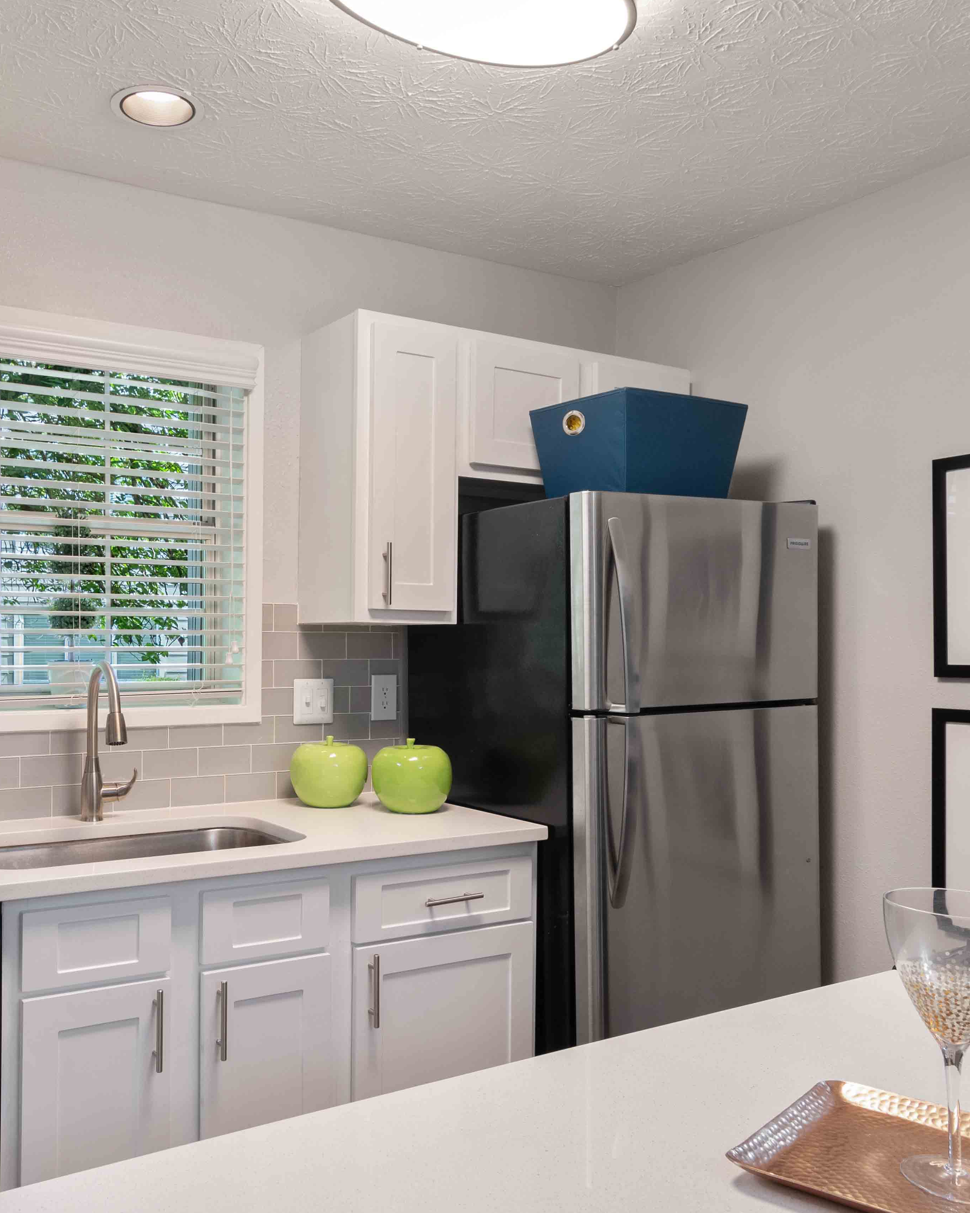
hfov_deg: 49.2
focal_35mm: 29
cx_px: 336
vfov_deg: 60.4
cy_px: 625
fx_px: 1041
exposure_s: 1/5
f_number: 8
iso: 320
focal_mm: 13
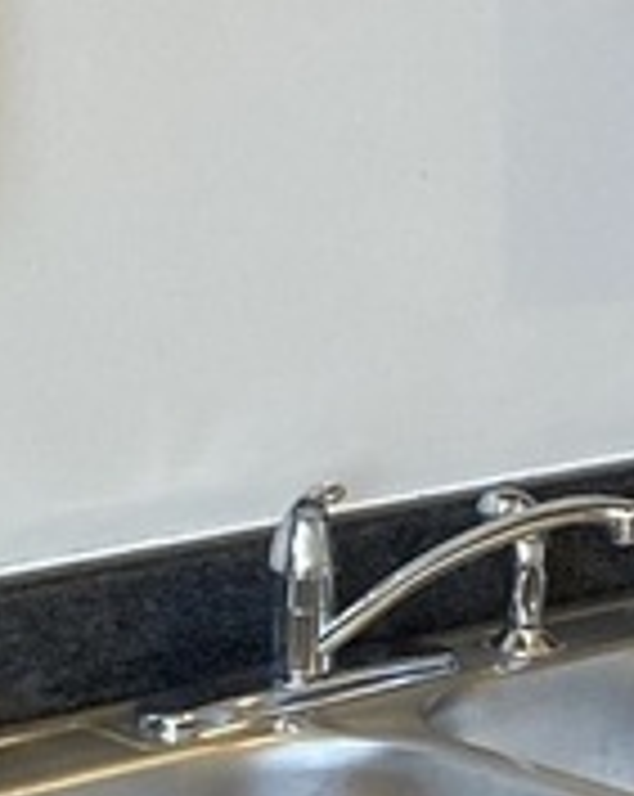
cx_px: 845
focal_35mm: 167
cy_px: 391
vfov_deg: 11.6
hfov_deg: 9.1
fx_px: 3927
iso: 125
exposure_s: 1/60
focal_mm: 3.99
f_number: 1.8
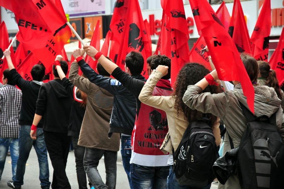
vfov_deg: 10.1
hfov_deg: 15.2
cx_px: 142
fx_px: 1064
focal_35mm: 135
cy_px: 94
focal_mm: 90
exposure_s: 1/320
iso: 200
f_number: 5.6
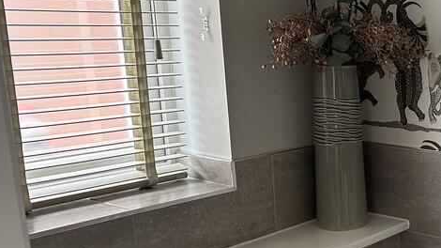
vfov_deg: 20.9
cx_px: 469
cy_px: 193
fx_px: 666
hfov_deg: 32.7
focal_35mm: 57
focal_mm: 6.86
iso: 200
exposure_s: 1/121
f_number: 1.78
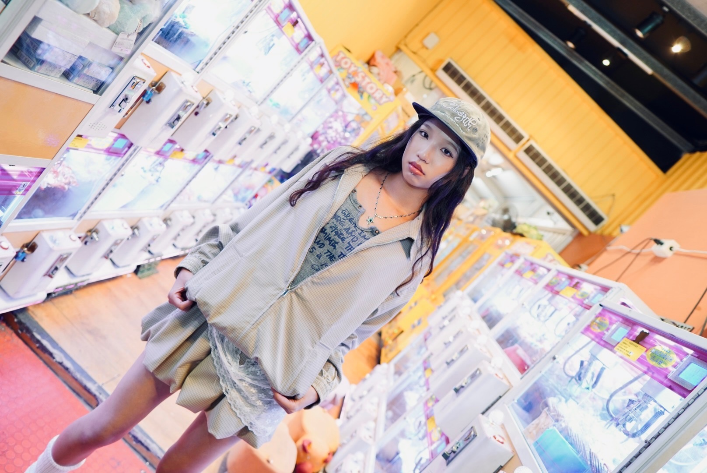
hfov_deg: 73.7
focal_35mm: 24
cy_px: 236
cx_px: 354
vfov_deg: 53.2
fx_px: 472
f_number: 1.8
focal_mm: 16
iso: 250
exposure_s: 1/80
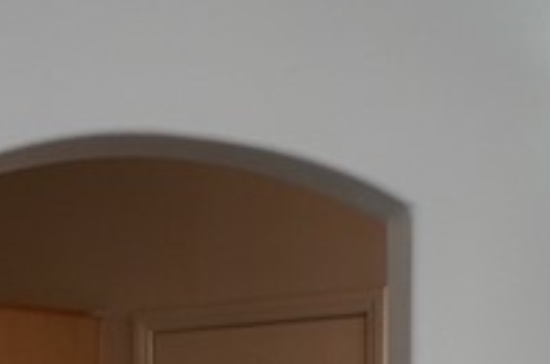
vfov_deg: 9.7
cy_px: 711
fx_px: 2012
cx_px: -60
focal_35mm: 132
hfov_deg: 15.2
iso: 500
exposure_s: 1/160
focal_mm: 16
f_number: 4
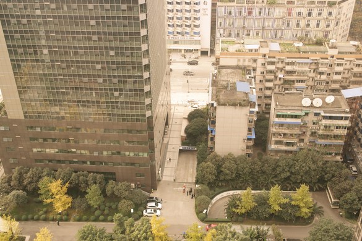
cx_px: 181
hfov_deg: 45.4
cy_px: 120
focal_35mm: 43
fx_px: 432
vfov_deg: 31.2
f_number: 4
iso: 200
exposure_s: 1/100
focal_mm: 28
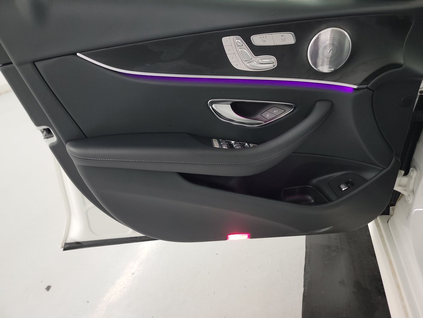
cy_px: 159
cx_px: 212
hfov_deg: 71.6
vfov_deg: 56.8
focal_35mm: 24
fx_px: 293
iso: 720
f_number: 1.8
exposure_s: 1/59
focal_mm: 6.7
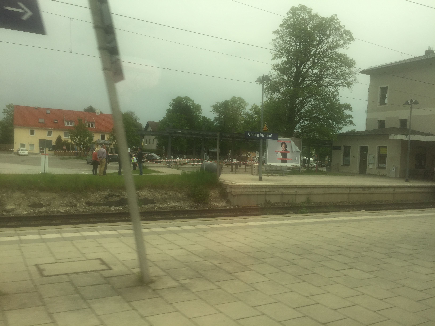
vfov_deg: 48.2
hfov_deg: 61.7
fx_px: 364
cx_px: 218
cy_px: 163
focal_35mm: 29
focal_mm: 4.15
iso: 32
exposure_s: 1/842
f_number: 2.2
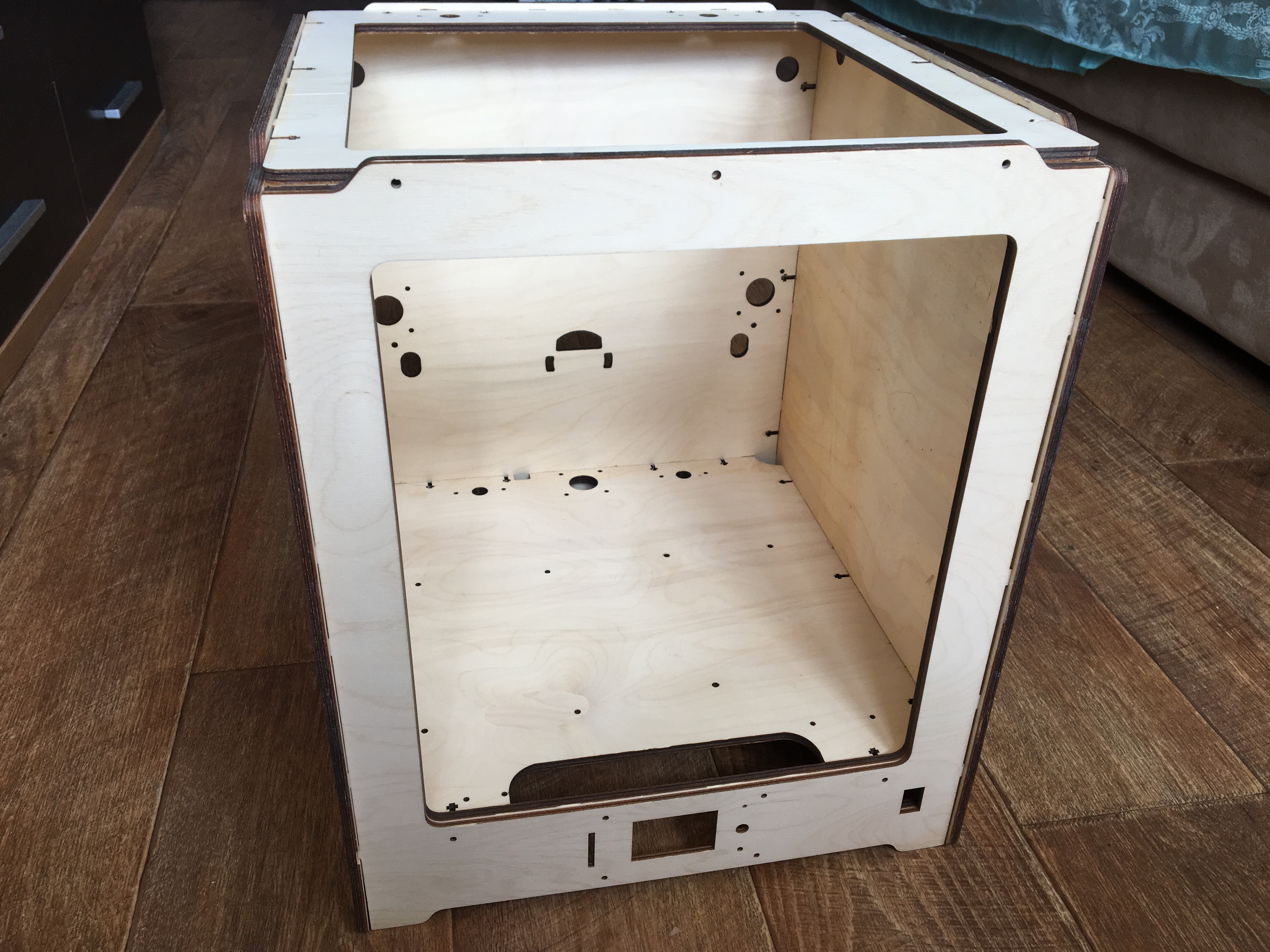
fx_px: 1101
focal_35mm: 30
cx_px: 640
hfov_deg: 60.0
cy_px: 491
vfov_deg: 46.8
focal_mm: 4.15
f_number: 2.2
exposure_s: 1/50
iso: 32
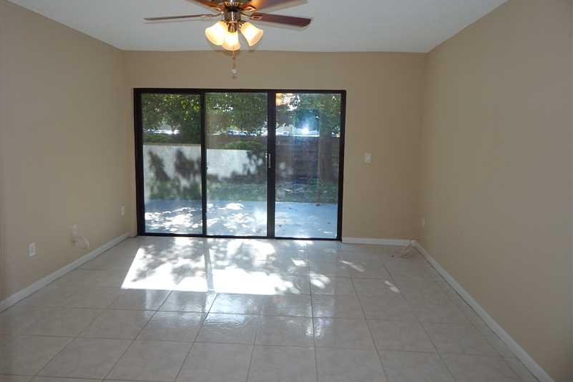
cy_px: 176
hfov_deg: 76.1
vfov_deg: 55.1
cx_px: 286
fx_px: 366
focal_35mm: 23
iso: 125
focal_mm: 4
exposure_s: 1/160
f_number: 3
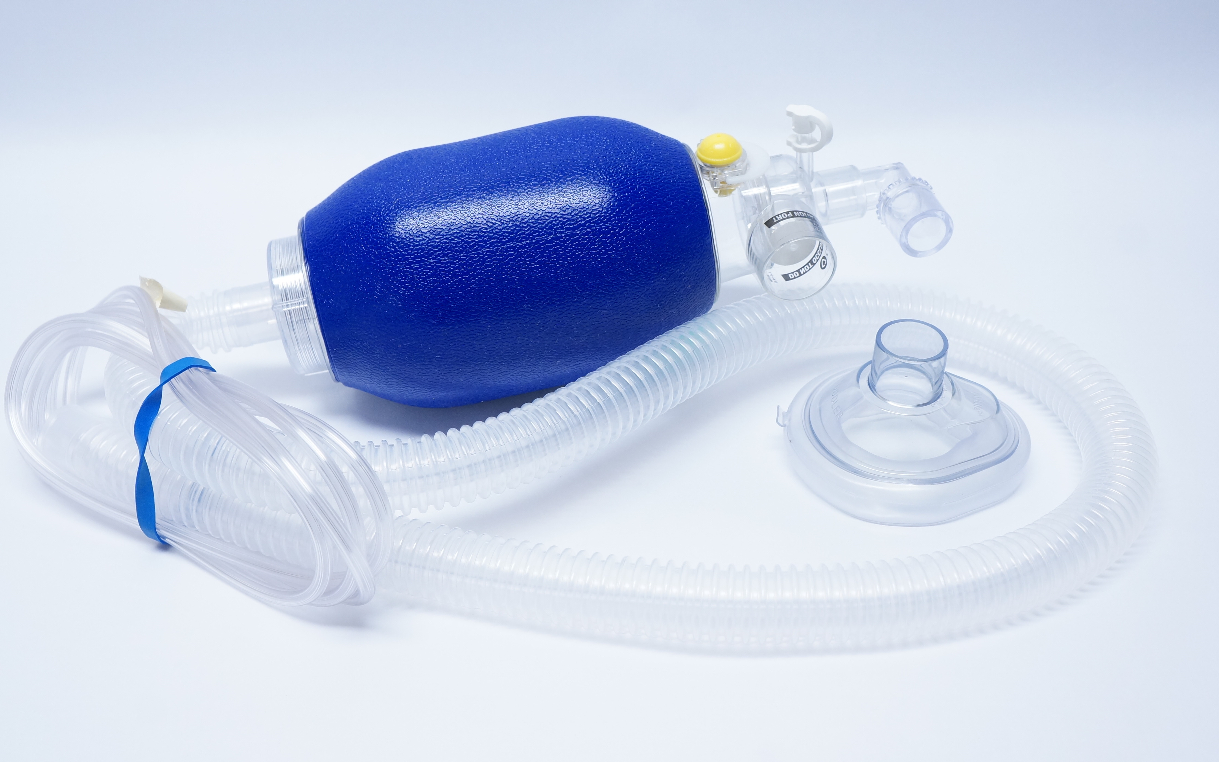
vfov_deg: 34.4
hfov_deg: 52.7
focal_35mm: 37
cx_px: 592
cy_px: 383
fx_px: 1229
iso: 800
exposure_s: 1/50
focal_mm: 22
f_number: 6.3
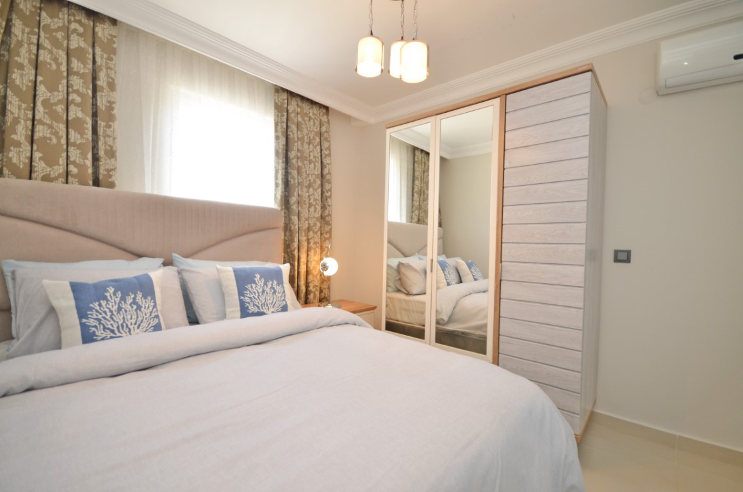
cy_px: 246
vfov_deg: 77.1
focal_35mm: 15
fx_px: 309
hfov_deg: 100.5
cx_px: 372
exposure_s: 1/60
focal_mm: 10
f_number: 4
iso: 450
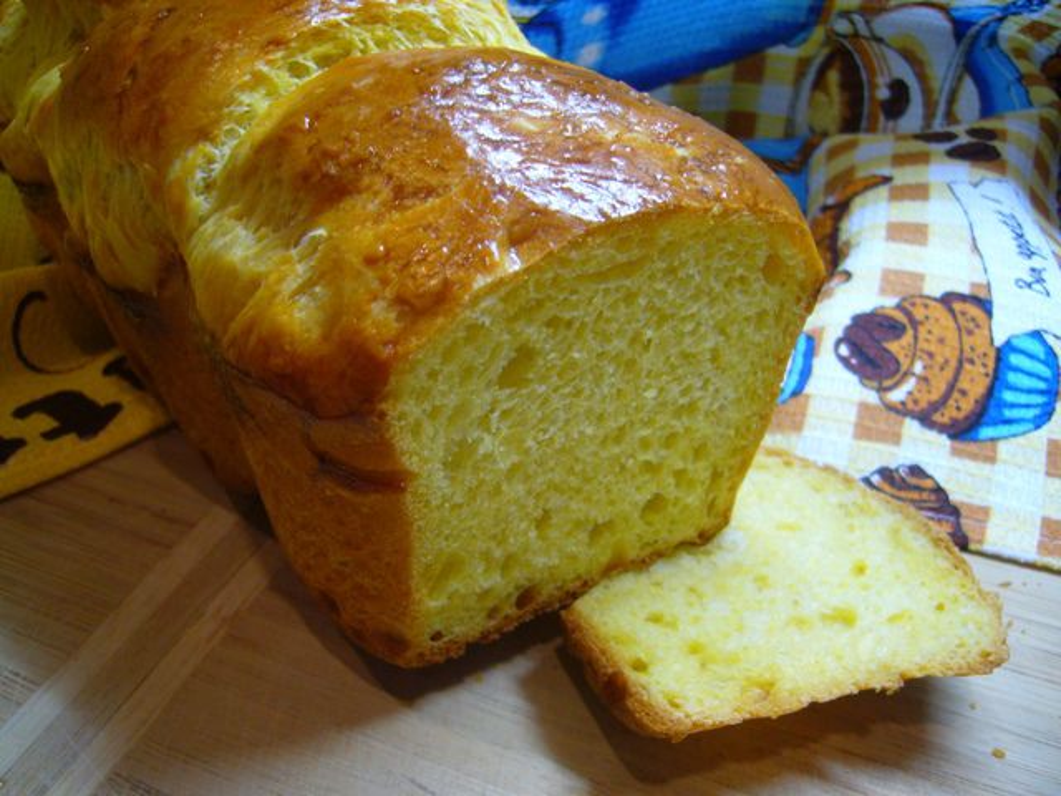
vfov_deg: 40.7
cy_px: 398
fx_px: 1073
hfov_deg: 52.6
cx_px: 530
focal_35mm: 35
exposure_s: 1/15
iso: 125
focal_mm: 5.8
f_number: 2.8
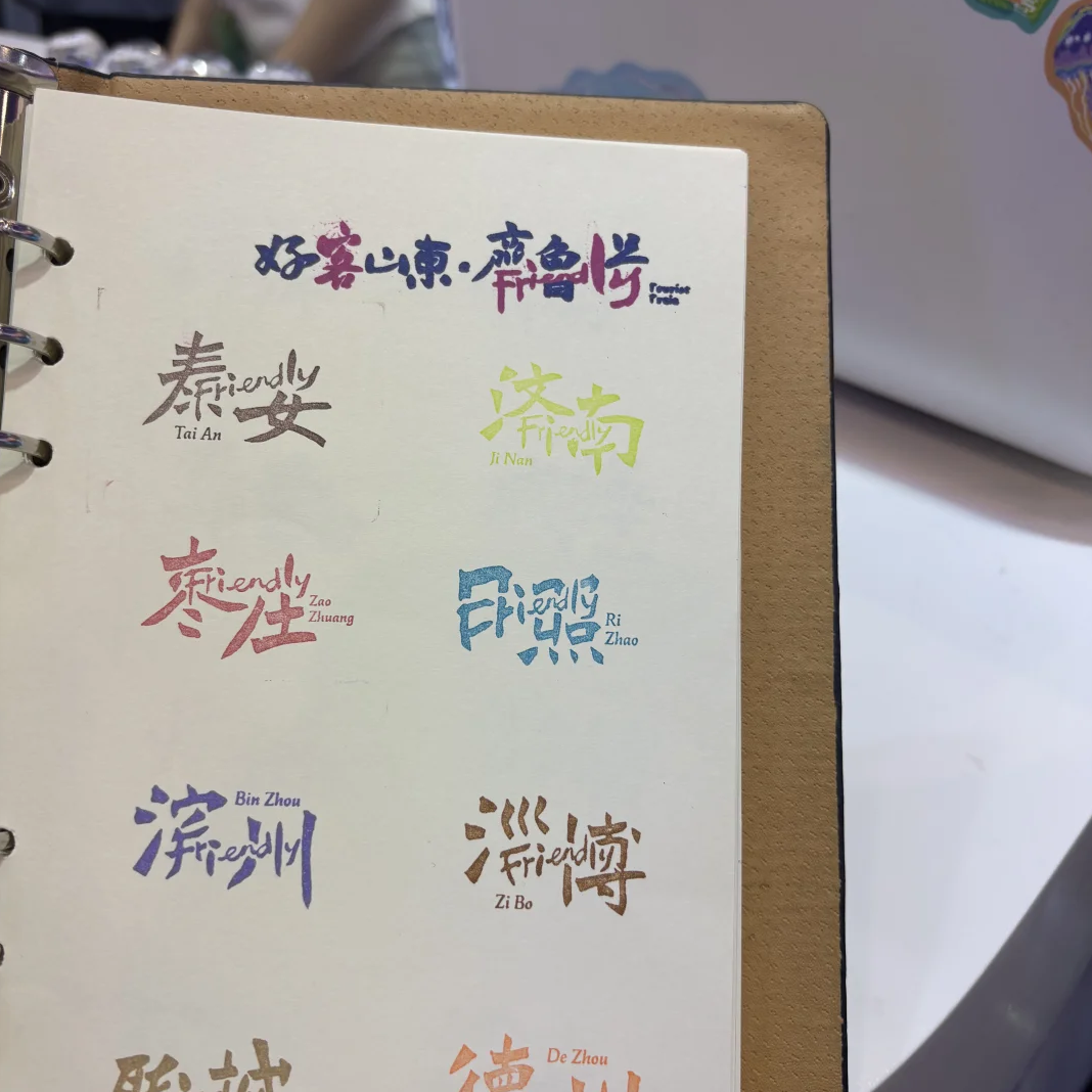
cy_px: 548
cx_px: 547
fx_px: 1106
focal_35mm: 31
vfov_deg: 52.5
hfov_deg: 52.5
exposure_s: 1/138
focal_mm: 5.96
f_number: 1.6
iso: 32
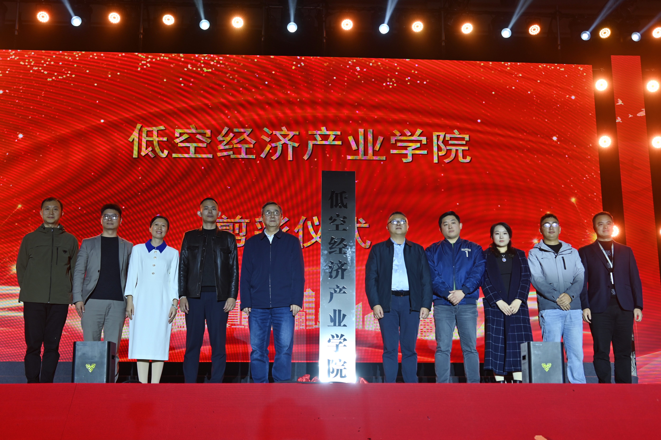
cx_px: 330
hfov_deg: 43.0
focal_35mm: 46
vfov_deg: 29.4
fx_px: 840
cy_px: 220
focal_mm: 30.5
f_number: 4.5
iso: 125
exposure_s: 1/60
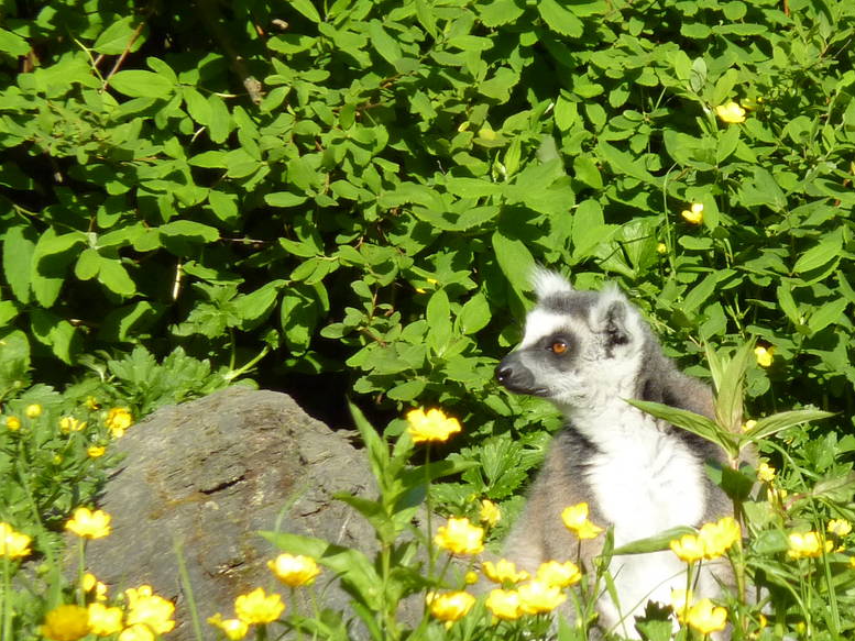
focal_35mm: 618
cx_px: 703
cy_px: 299
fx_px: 15267
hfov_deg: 3.2
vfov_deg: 2.4
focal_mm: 49.2
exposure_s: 1/500
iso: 200
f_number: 4.9
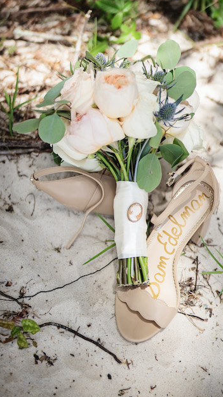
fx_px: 494
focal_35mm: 47
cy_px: 174
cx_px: 142
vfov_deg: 43.6
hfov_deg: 25.3
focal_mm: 35
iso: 100
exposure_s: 1/3200
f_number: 1.2
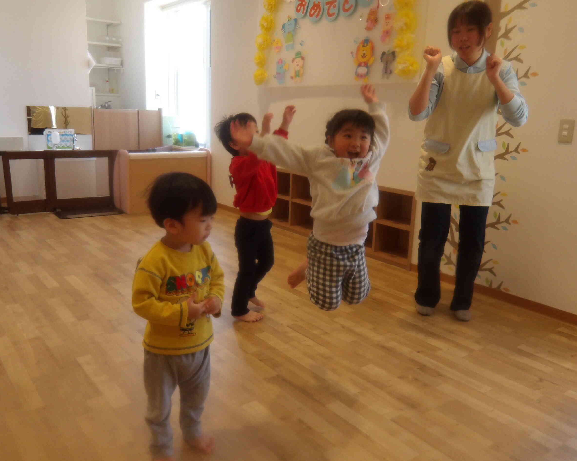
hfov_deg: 60.4
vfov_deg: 50.0
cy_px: 226
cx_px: 277
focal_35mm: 29
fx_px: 495
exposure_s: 1/200
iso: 241
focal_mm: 4.9
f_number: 3
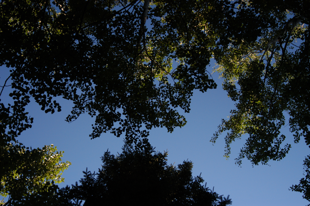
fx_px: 361
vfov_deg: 31.8
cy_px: 103
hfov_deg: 46.4
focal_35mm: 42
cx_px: 155
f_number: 3.3
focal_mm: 28
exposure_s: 1/2500
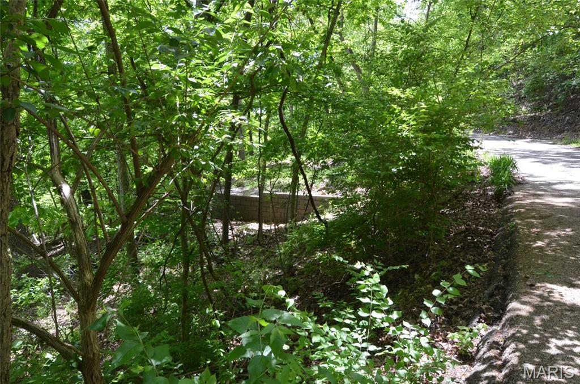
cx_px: 290
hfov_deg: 70.6
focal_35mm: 26
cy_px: 192
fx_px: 410
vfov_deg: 50.2
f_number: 11
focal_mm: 17
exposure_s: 1/500
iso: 2500
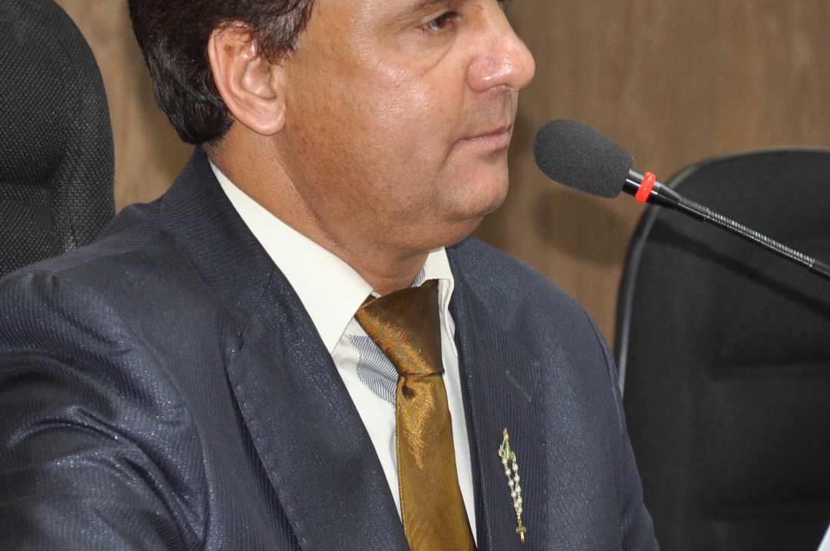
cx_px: 369
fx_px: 7115
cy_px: 161
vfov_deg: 4.4
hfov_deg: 6.7
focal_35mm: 309
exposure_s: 1/60
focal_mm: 105
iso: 640
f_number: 5.6
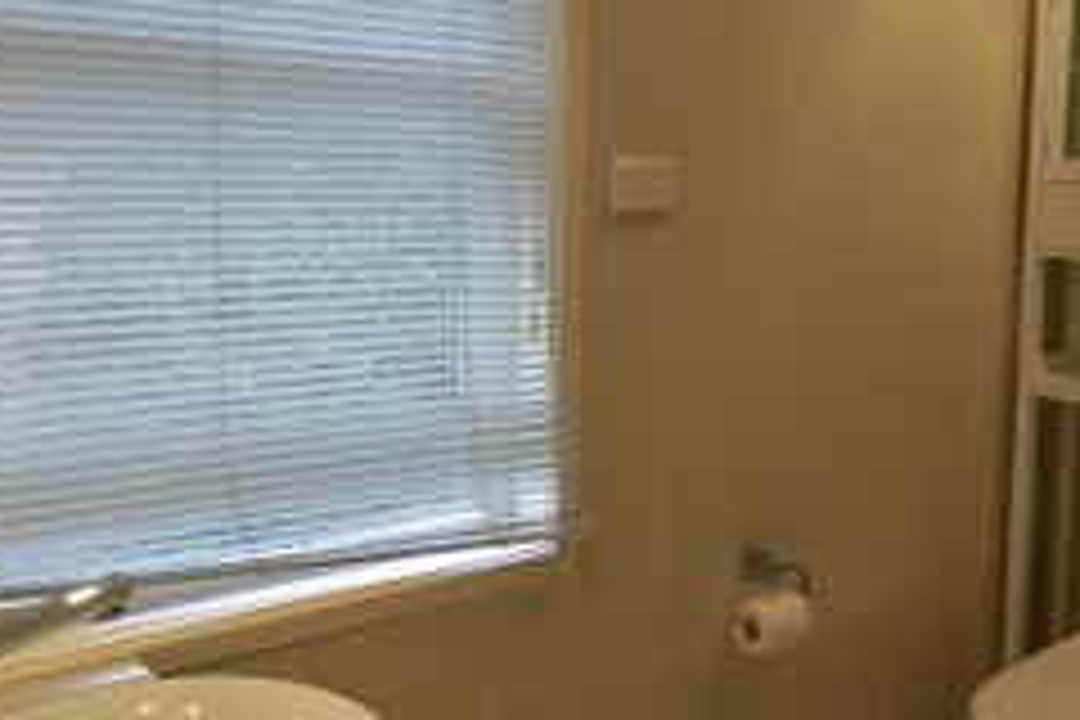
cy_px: 236
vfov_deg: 30.3
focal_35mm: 44
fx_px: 1319
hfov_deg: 44.5
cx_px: 594
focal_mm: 15
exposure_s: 1/160
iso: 800
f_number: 4
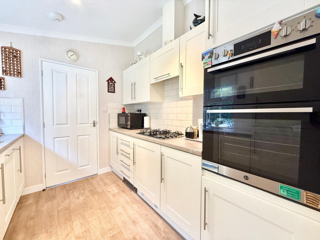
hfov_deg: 102.1
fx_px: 129
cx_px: 160
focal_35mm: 14
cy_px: 120
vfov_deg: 85.7
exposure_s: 1/50
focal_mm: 2.22
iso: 200
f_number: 2.2
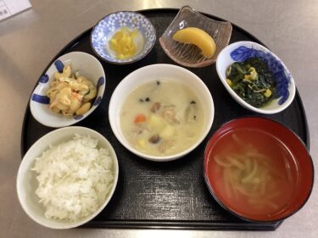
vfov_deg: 45.4
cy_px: 119
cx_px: 159
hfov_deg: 58.4
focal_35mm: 31
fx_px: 285
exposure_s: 1/50
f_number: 2.4
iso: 200
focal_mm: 3.3
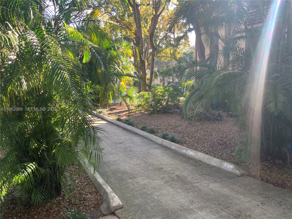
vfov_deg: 48.2
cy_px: 110
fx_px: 245
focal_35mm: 29
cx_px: 146
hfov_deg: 61.7
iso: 32
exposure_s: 1/122
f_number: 1.8
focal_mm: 3
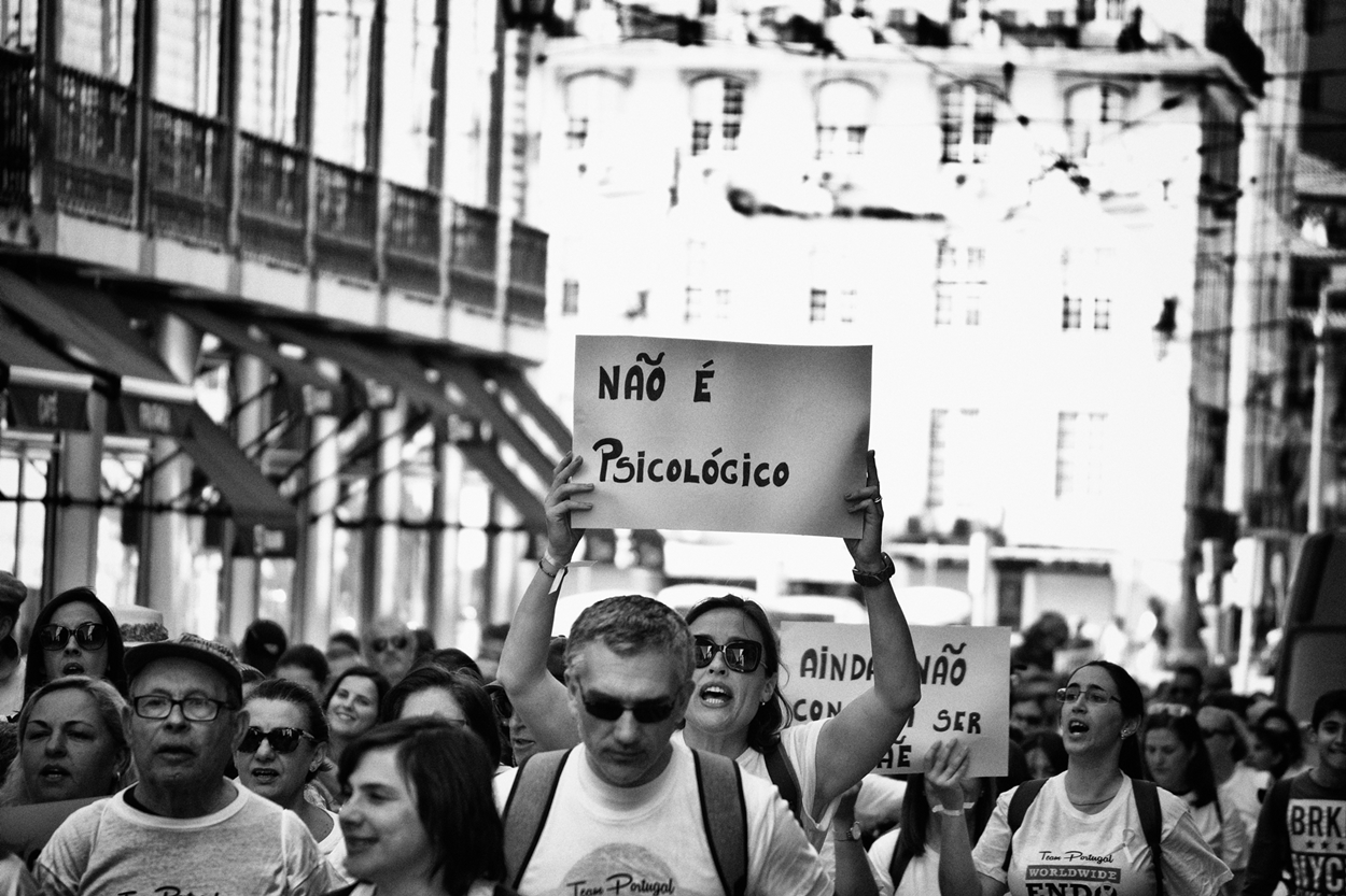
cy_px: 448
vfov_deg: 7.3
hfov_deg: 11.0
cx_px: 673
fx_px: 7009
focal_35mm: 188
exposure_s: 1/320
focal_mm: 125
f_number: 5
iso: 400
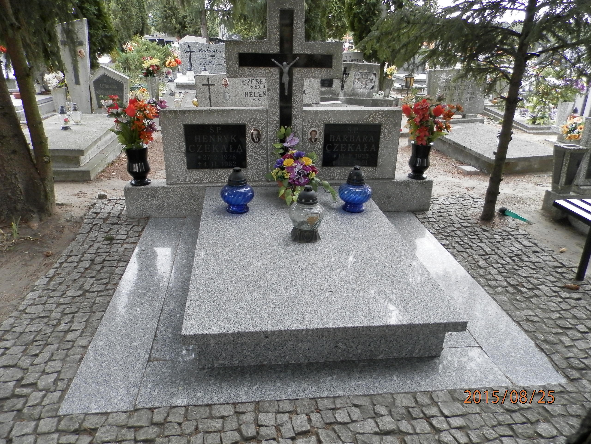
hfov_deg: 69.4
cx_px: 296
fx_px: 427
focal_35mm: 25
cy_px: 222
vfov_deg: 54.9
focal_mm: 4.5
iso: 200
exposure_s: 1/20
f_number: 3.1
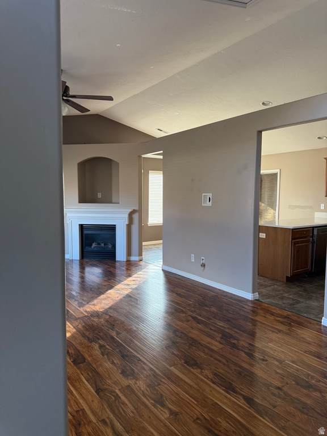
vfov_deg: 71.6
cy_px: 218
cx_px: 164
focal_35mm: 24
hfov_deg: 56.8
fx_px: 302
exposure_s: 1/120
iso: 250
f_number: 1.78
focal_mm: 6.76
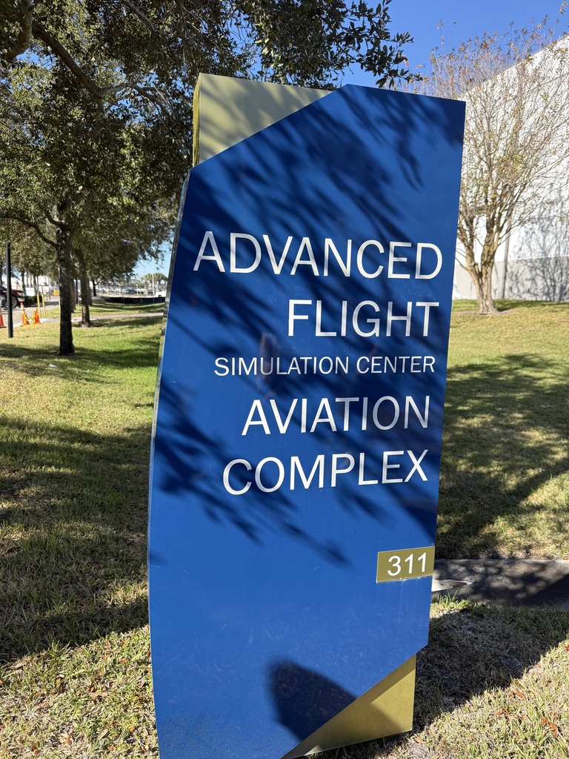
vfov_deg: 71.6
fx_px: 526
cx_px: 284
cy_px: 380
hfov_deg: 56.8
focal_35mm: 24
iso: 100
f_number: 1.78
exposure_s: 1/1901
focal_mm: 6.76
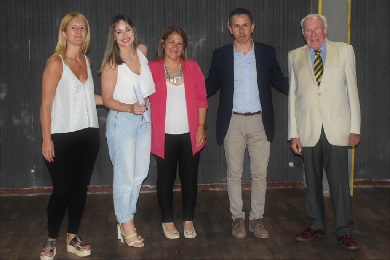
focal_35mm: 57
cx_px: 195
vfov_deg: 23.8
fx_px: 617
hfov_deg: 35.1
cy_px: 130
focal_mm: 38
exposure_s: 1/60
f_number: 7.1
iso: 3200
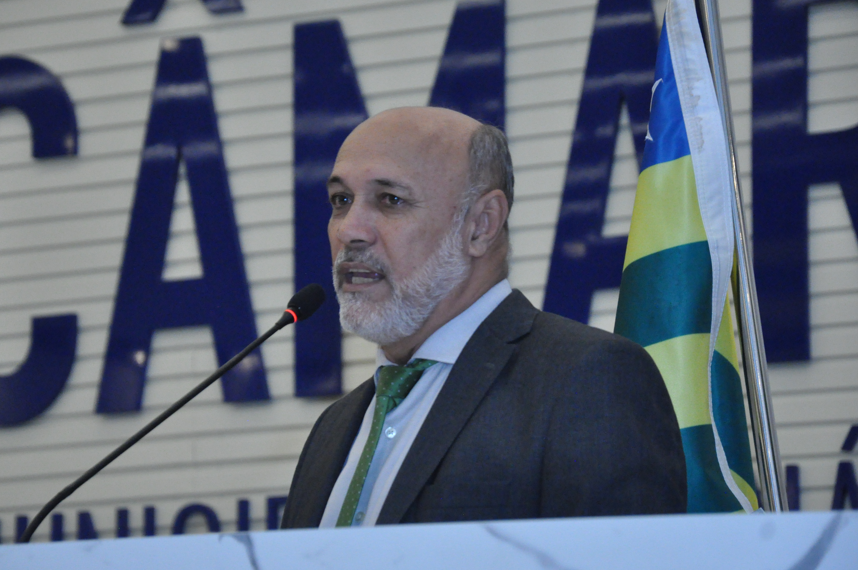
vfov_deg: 7.8
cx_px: 401
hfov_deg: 11.7
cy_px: 287
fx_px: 4203
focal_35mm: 177
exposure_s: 1/160
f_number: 5.6
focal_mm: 105
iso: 3200
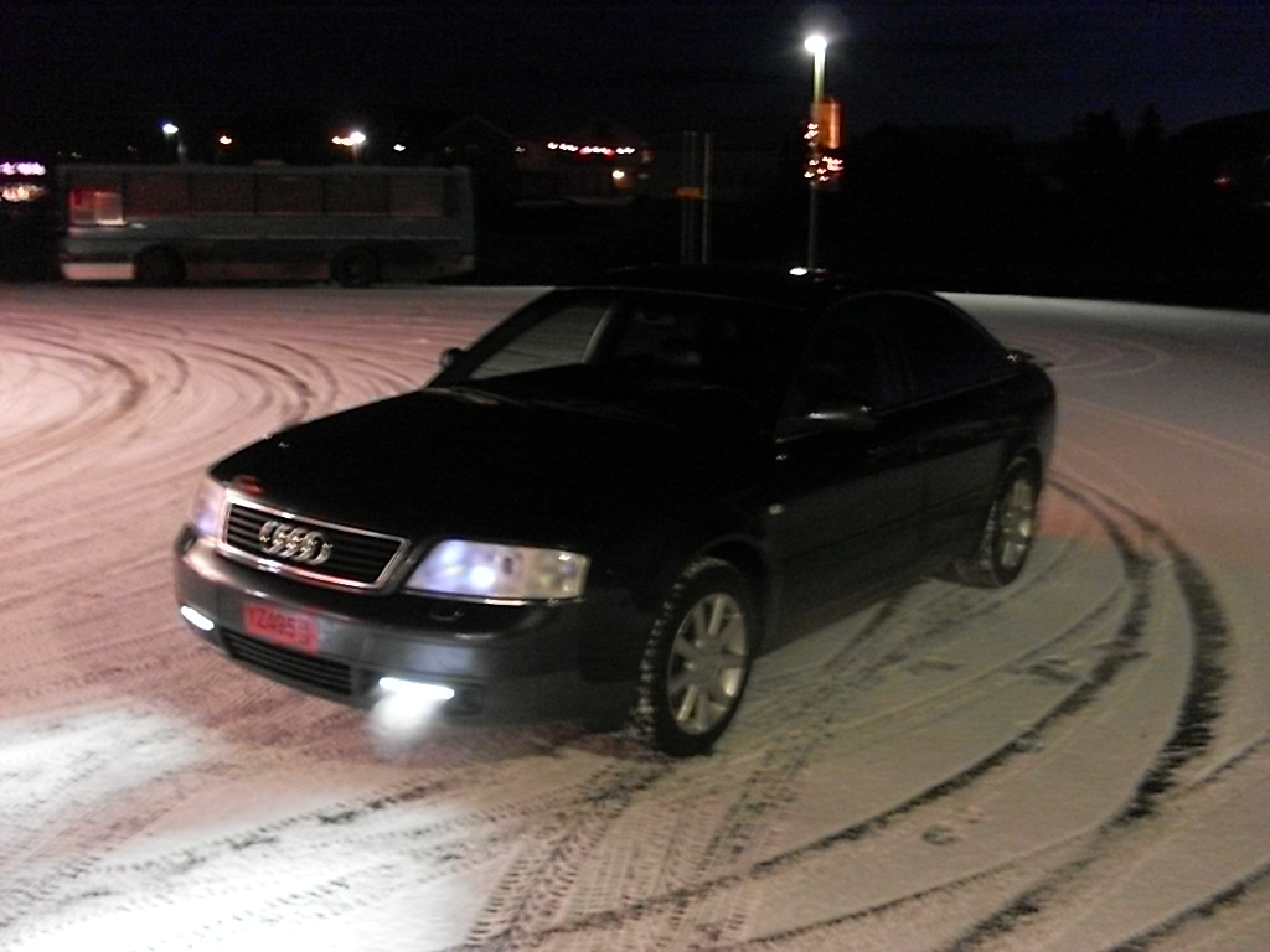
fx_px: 1394
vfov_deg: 37.7
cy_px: 476
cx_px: 635
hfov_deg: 49.0
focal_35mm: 38
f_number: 2.8
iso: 400
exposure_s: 1/6
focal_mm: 6.3
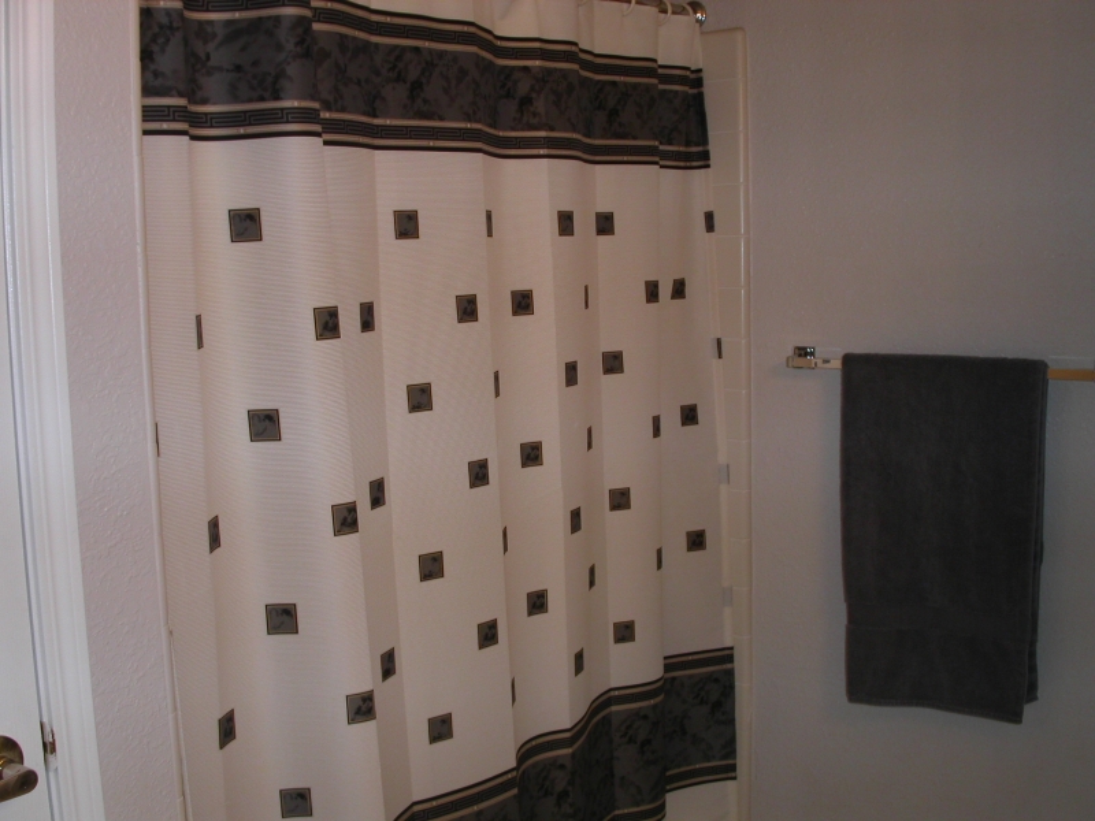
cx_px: 548
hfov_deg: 49.0
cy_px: 410
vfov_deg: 37.7
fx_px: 1202
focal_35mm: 38
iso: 100
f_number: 2.8
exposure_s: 1/30
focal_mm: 7.8
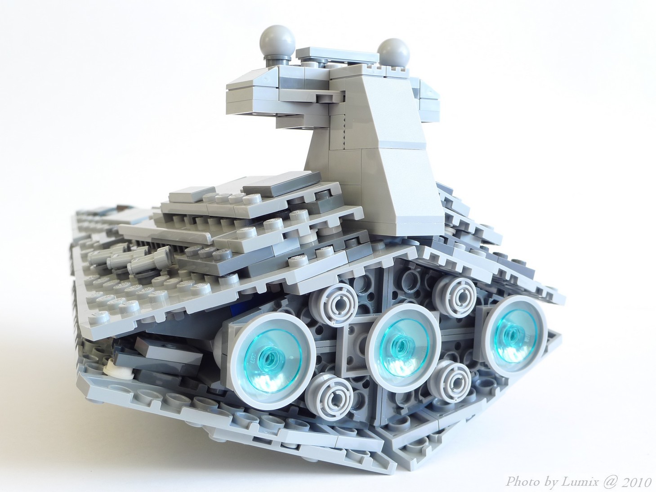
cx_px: 328
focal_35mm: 52
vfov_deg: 28.0
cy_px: 246
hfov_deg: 36.8
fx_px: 985
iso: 80
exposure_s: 1.6
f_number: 5
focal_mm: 11.1
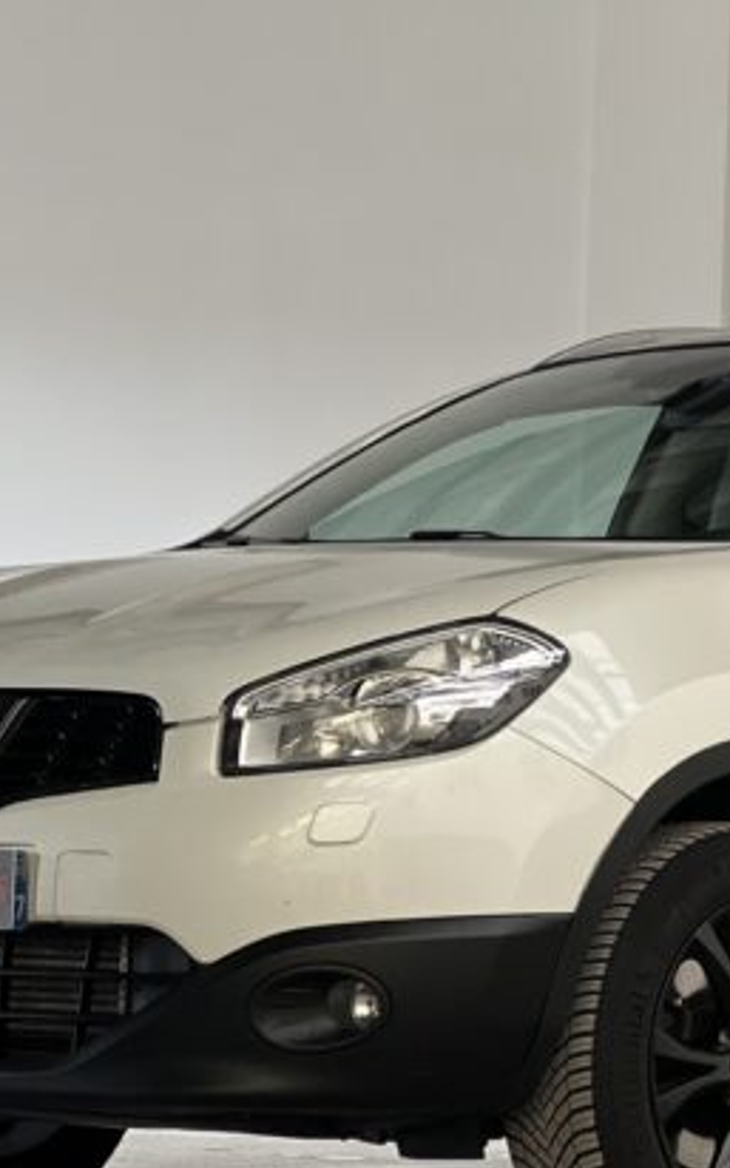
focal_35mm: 159
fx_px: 5059
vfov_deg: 13.2
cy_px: 458
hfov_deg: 8.2
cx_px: 750
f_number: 2.8
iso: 250
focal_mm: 9
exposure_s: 1/73
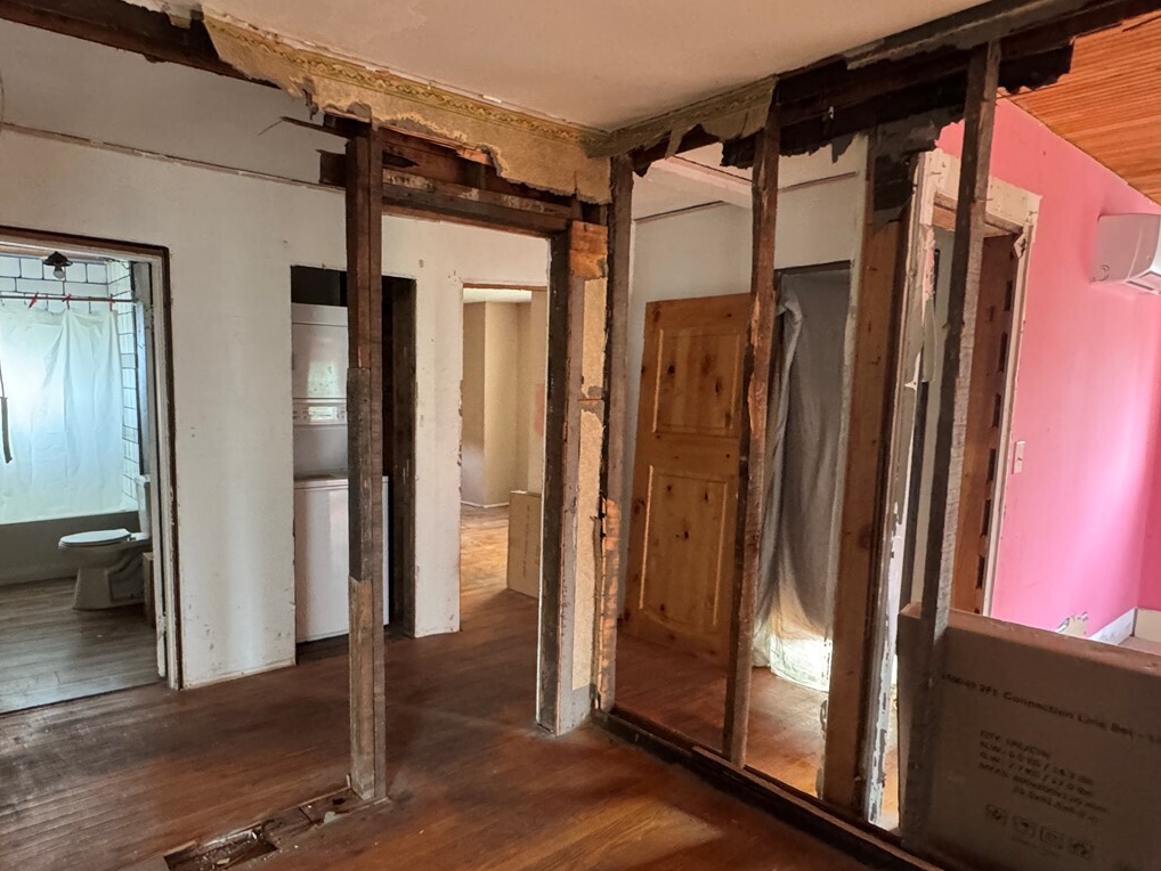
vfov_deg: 61.0
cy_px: 469
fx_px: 738
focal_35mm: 22
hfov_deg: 75.4
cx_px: 454
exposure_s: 1/60
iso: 800
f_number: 2.2
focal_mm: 2.22
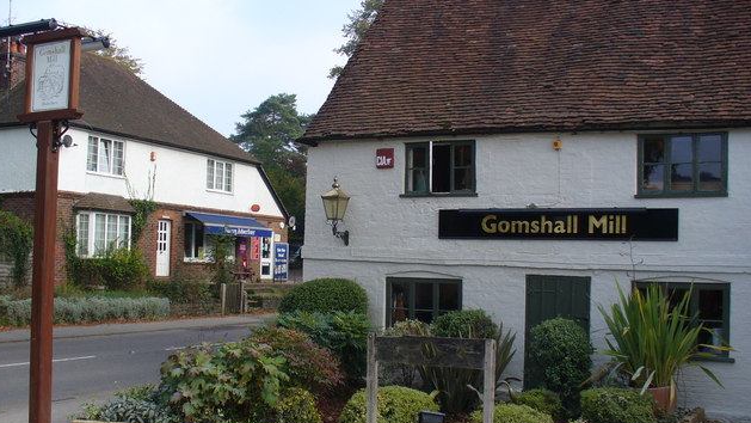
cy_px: 228
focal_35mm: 41
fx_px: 817
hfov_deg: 49.4
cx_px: 371
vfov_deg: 29.0
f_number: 2.8
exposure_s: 1/320
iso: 80
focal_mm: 6.1
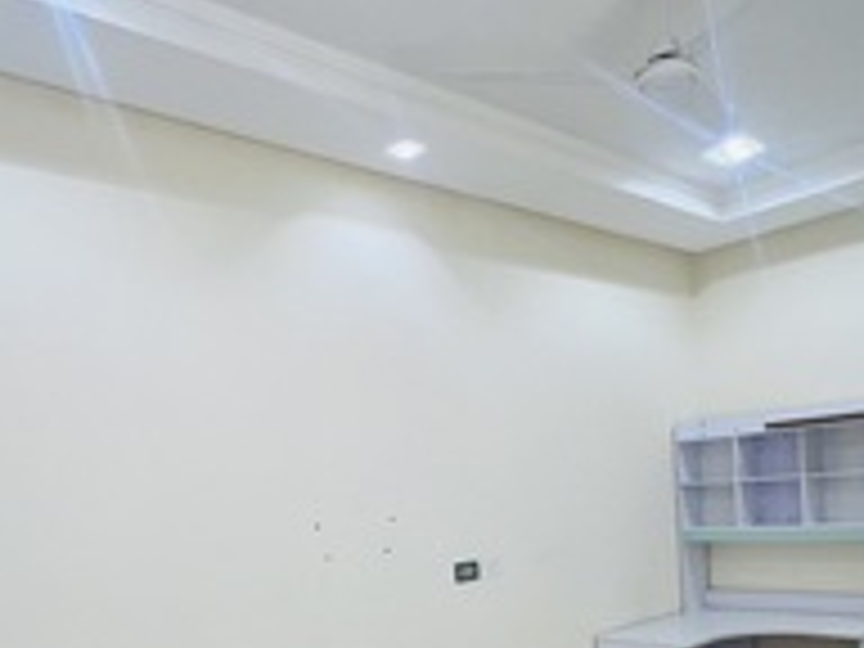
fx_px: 774
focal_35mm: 31
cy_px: 551
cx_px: 452
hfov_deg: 58.3
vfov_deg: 42.6
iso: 80
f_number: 1.8
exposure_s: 1/100
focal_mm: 1.57
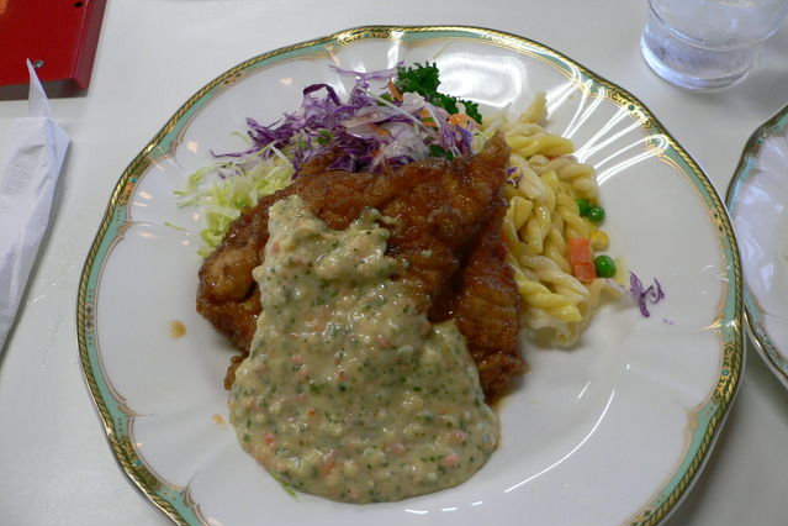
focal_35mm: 37
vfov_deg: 35.9
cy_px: 280
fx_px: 810
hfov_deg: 51.9
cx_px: 400
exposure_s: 1/15
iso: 150
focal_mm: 5.8
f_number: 2.8
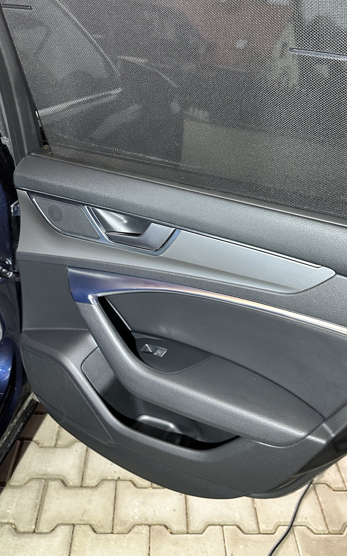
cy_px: 221
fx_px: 499
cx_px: 211
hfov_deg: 38.1
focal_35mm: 33
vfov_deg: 57.7
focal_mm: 6.86
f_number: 1.78
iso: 400
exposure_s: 1/50
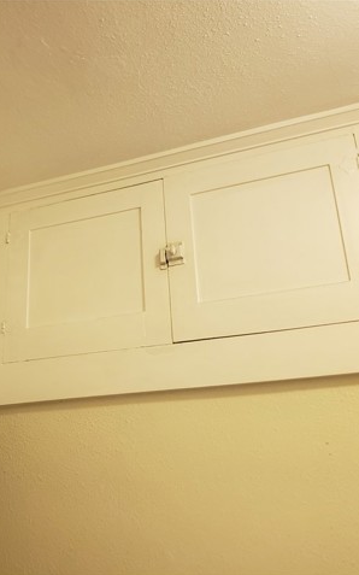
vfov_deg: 52.8
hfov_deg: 33.7
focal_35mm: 37
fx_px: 579
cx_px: 88
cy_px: 288
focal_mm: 4.3
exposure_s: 1/60
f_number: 1.5
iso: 250
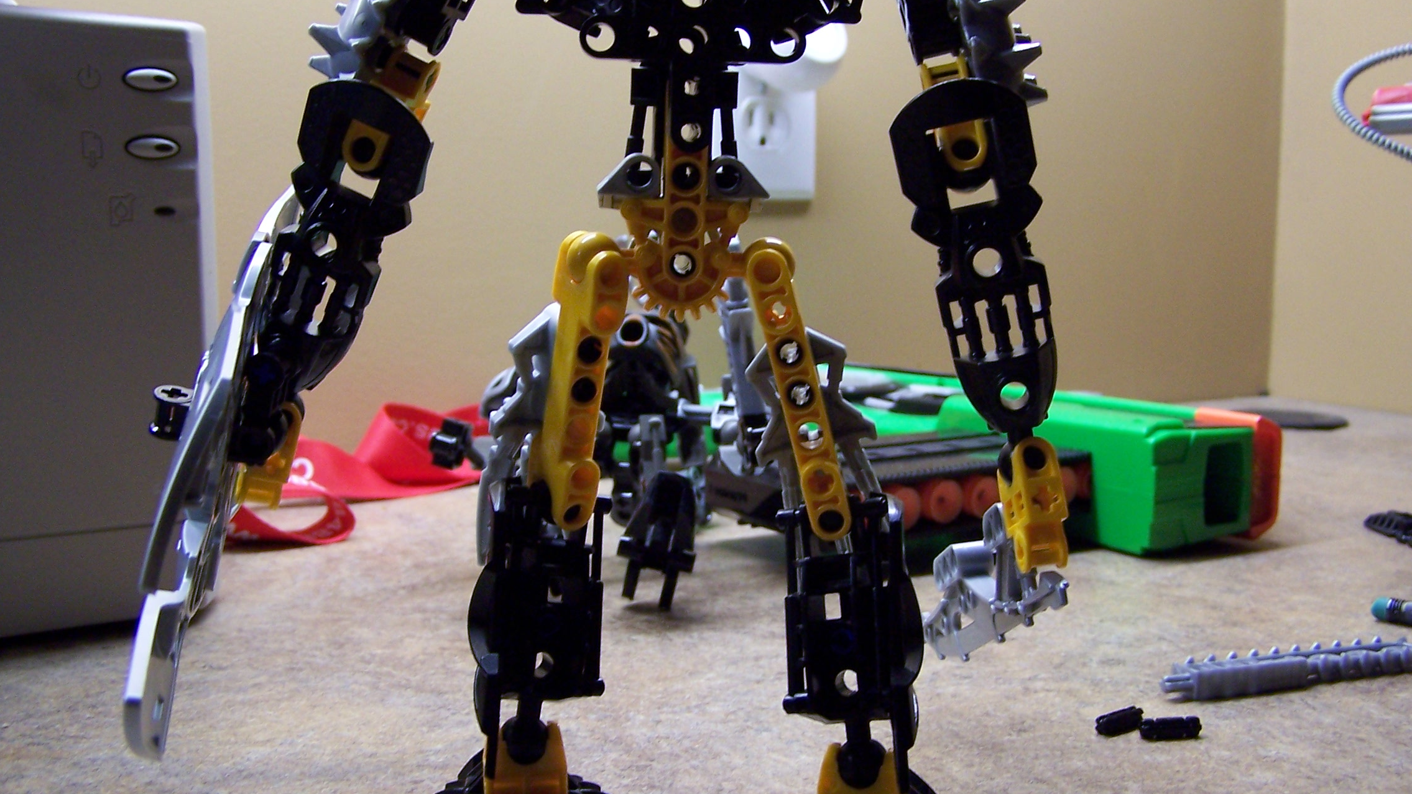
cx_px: 709
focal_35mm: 42
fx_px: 1572
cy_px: 376
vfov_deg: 28.3
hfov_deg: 48.4
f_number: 2.8
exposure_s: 1/20
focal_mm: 6.3
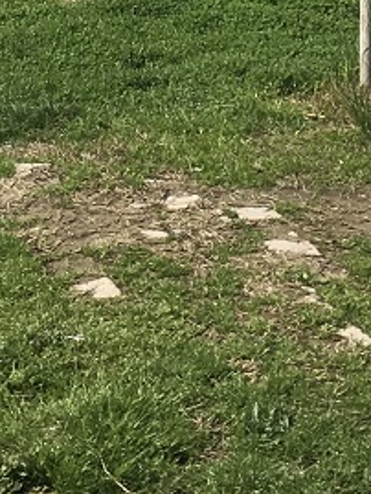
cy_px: -376
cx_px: 161
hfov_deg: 10.1
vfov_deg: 12.4
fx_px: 2099
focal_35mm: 147
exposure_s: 1/1709
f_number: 2.2
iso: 25
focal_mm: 4.15
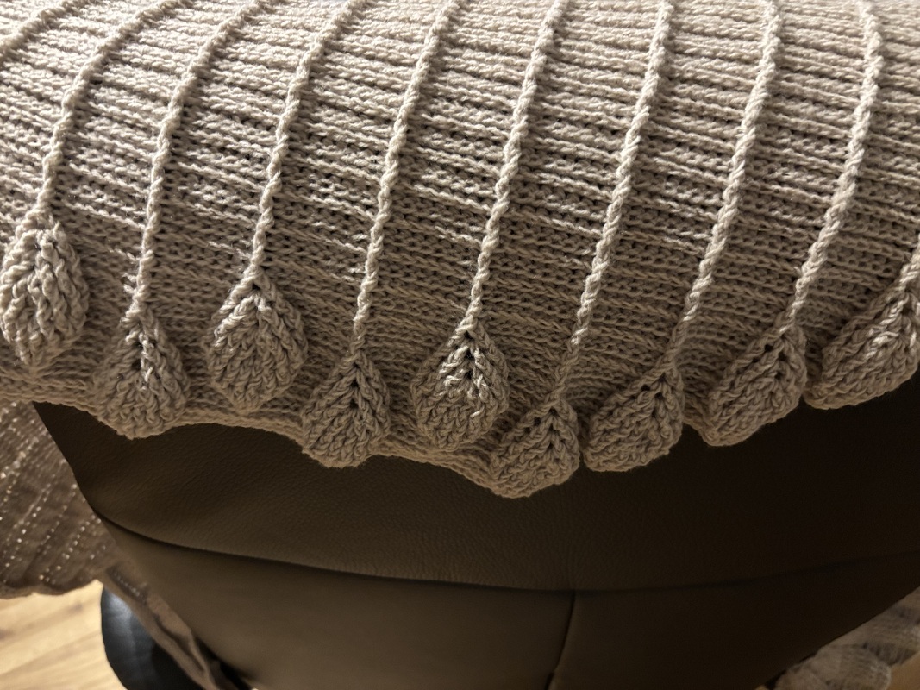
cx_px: 460
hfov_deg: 67.3
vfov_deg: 53.1
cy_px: 345
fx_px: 691
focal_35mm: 26
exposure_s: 1/25
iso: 640
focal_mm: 5.96
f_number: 1.6
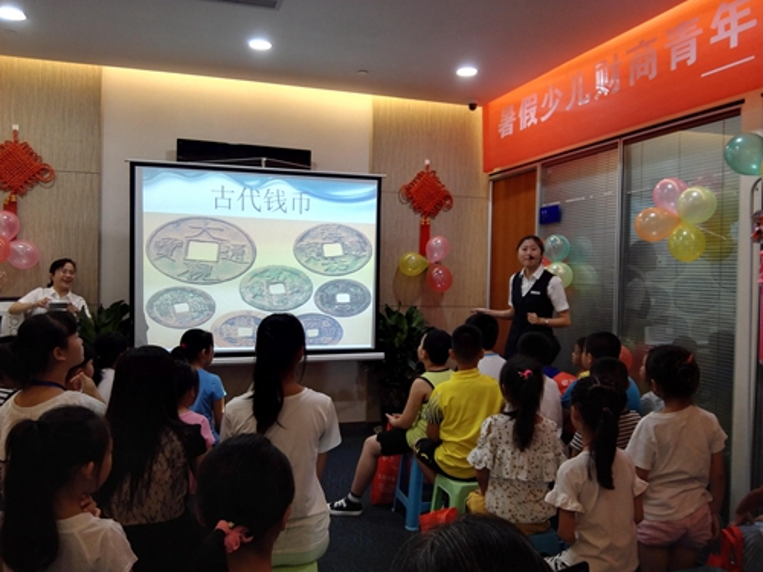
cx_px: 382
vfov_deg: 48.2
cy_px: 286
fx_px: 639
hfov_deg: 61.7
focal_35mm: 29
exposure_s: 1/50
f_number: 2
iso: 125
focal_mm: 3.8
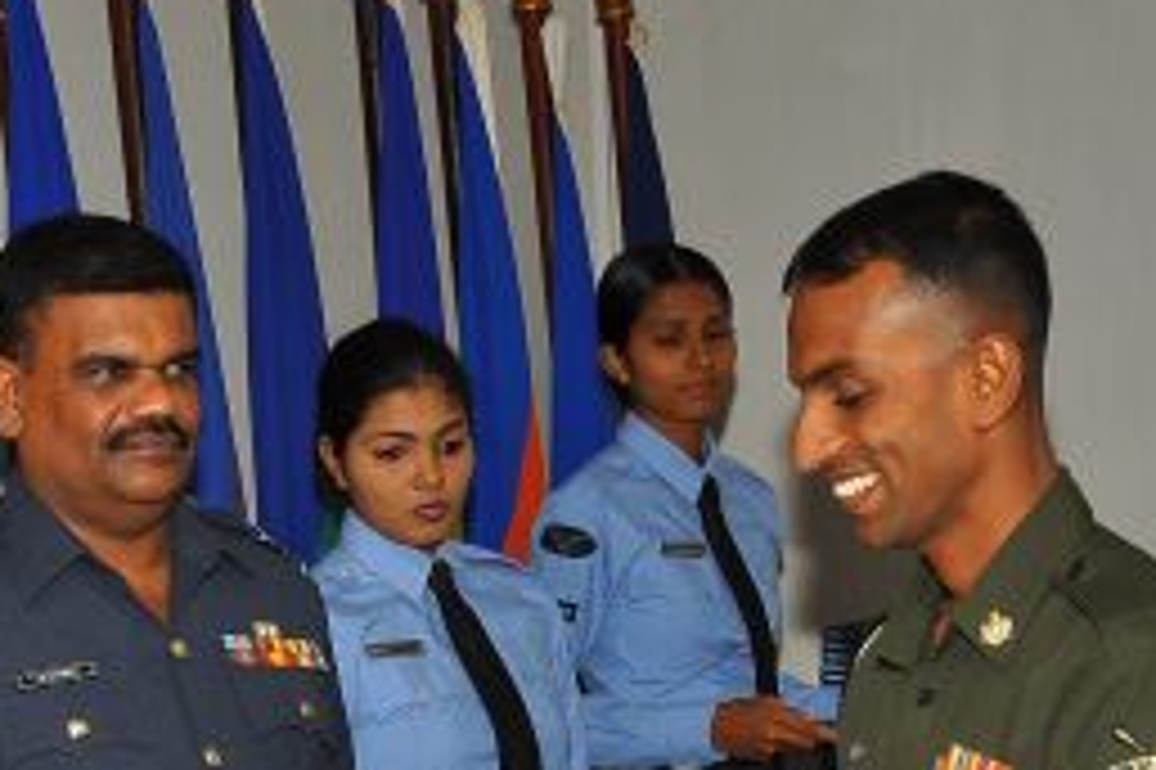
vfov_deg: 12.9
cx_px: 252
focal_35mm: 105
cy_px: 761
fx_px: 3369
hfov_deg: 19.3
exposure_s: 1/90
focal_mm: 30
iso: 250
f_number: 5.6
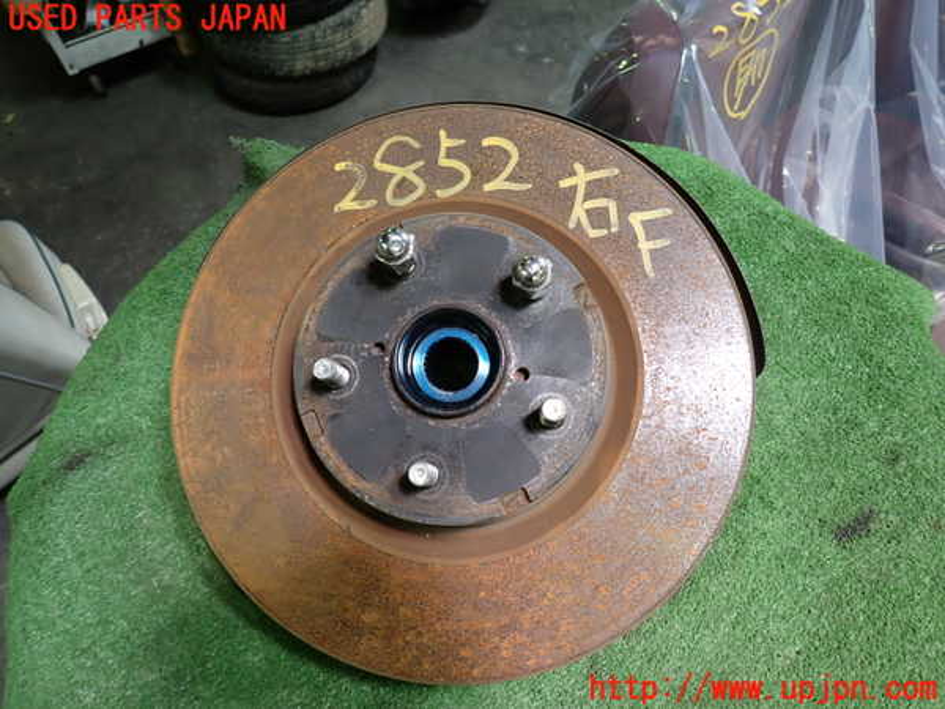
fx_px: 682
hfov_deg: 69.4
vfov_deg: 54.9
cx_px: 472
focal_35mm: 25
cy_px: 354
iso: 125
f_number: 2
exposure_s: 1/60
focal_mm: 4.5
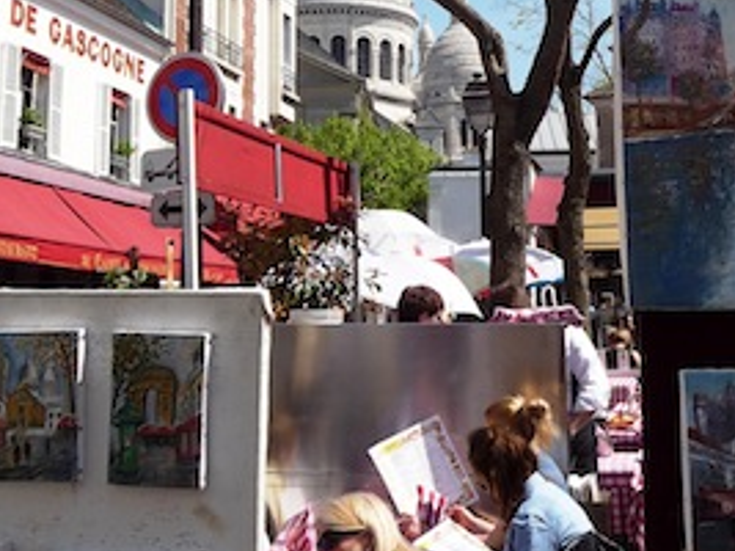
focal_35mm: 63
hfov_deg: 30.7
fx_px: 1337
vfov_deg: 22.7
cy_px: 63
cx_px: 438
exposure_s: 1/1000
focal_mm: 4.7
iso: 100
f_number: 3.3
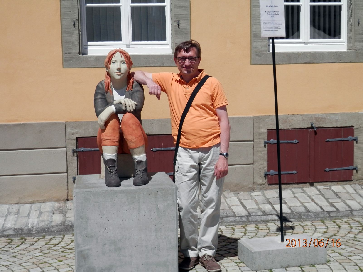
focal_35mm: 54
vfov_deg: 27.0
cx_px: 182
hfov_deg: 35.5
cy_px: 136
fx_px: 566
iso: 80
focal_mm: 9.8
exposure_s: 1/160
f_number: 11.6
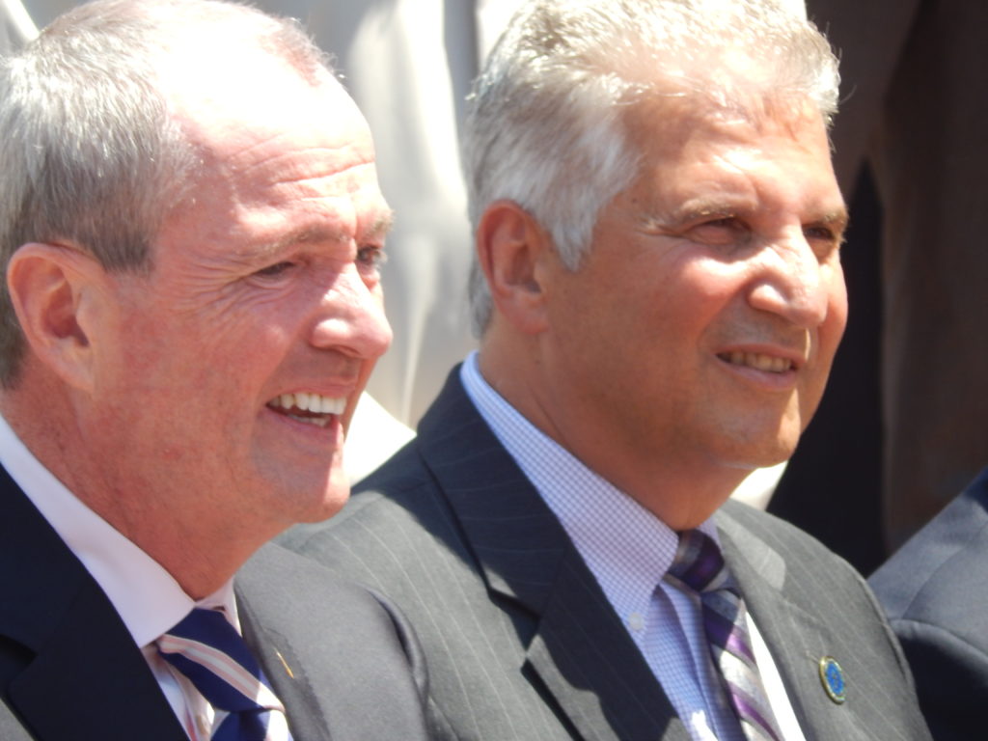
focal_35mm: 550
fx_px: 15698
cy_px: 370
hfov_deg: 3.6
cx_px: 494
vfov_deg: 2.7
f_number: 5.8
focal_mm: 97.9
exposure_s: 1/160
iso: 125
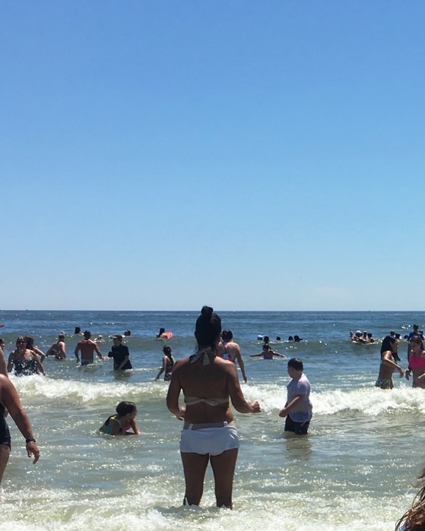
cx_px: 487
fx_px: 1274
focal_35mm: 81
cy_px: 523
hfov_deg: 18.1
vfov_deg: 22.7
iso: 25
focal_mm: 4.15
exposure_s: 1/2481
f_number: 2.2
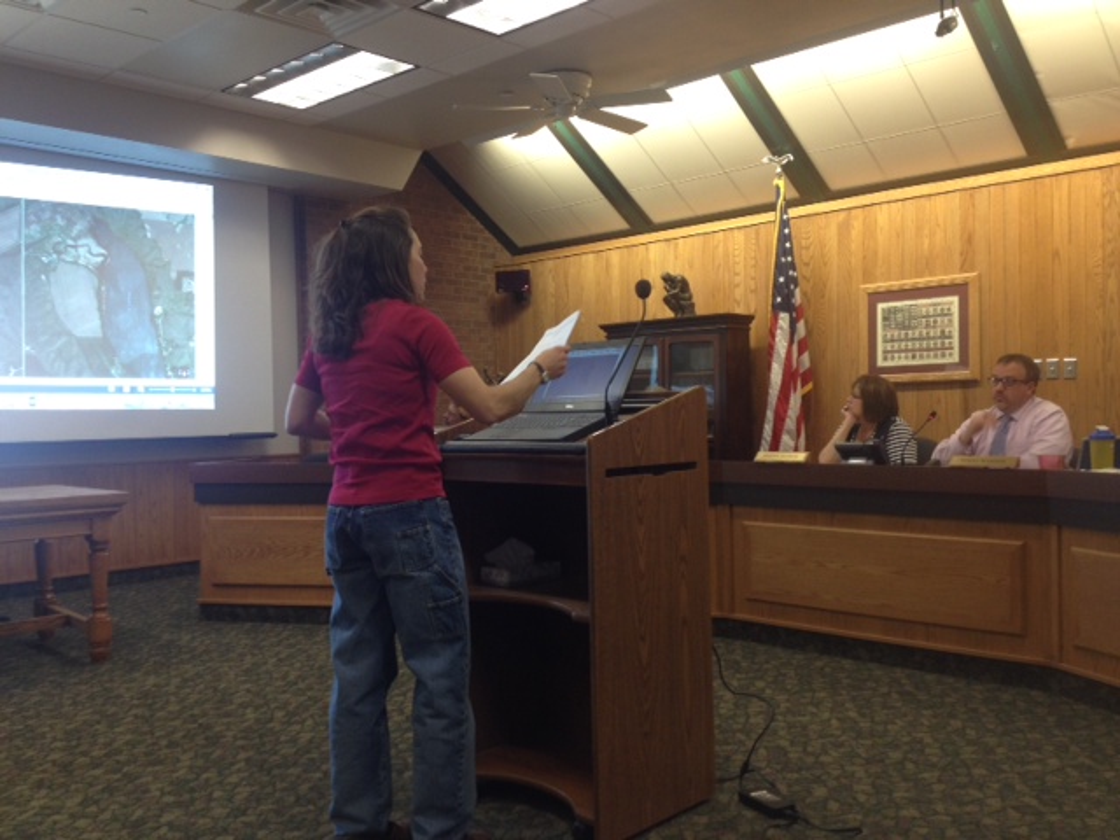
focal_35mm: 35
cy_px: 420
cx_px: 560
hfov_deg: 52.6
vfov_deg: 40.7
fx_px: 1132
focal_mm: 4.28
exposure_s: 1/20
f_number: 2.4
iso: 80
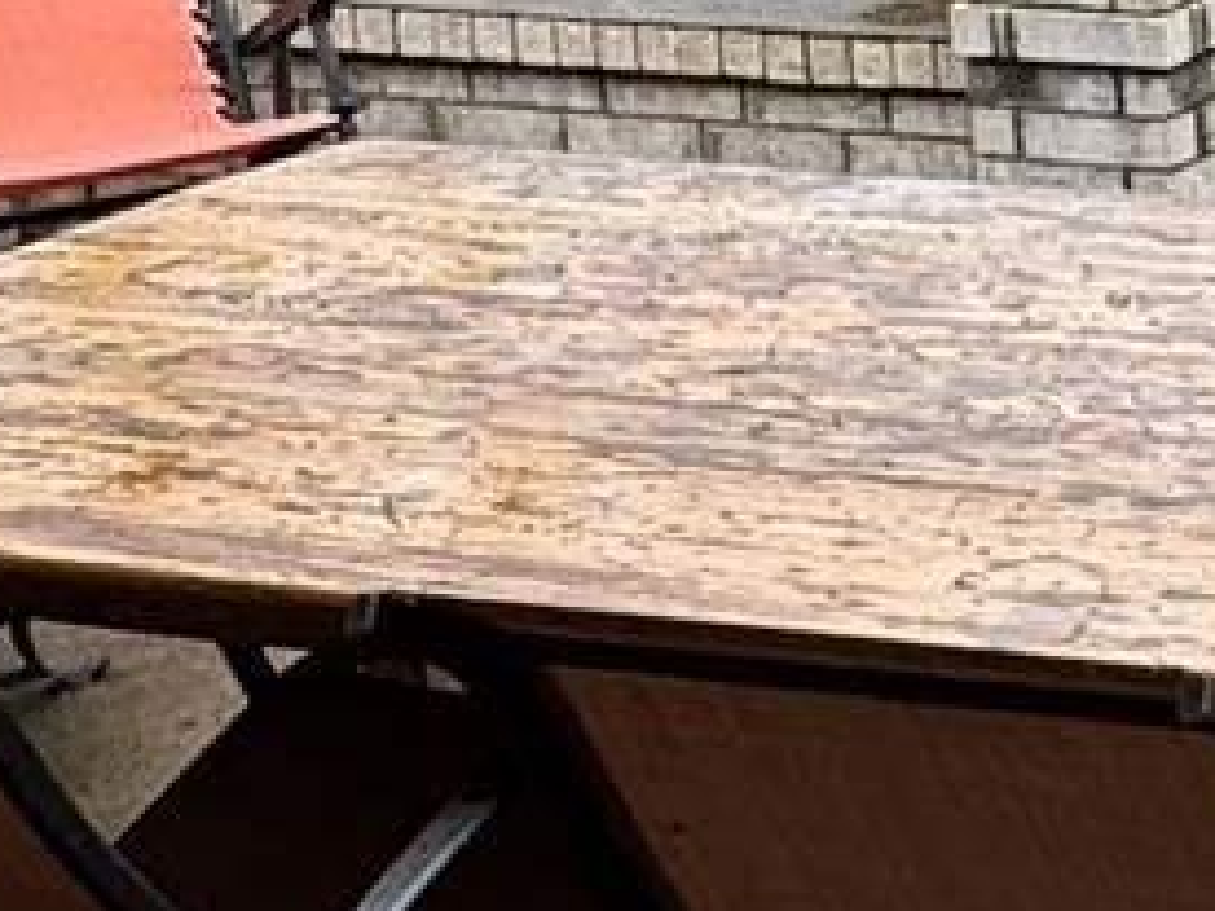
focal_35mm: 104
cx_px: 1906
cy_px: -26
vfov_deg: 14.0
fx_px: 3650
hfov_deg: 16.9
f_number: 2.2
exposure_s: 1/159
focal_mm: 2.22
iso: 40
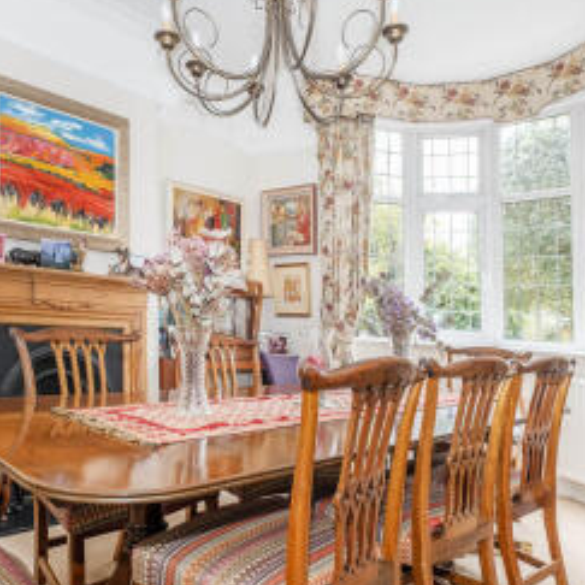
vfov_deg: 62.7
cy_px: 326
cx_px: 258
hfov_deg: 62.7
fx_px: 478
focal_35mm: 25
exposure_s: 1/8
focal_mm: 10
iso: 320
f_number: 6.4
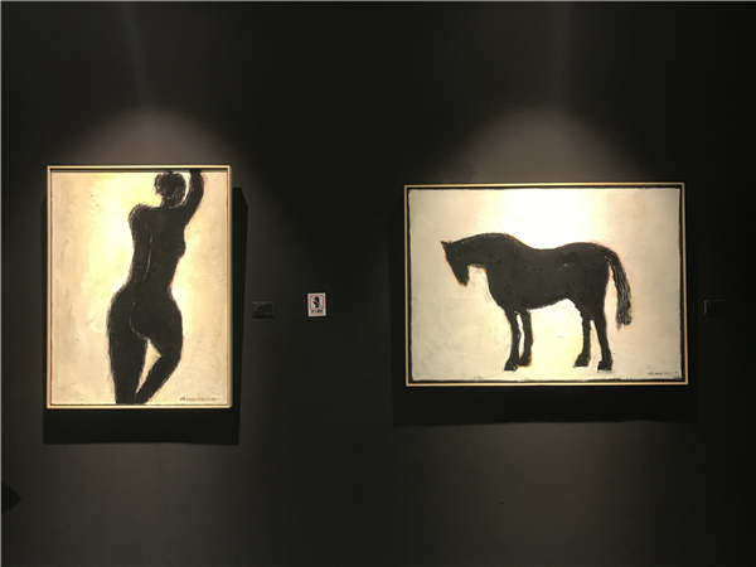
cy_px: 284
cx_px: 378
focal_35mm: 28
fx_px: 612
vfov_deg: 49.7
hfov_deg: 63.4
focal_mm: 3.99
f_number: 1.8
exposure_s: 1/17
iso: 50
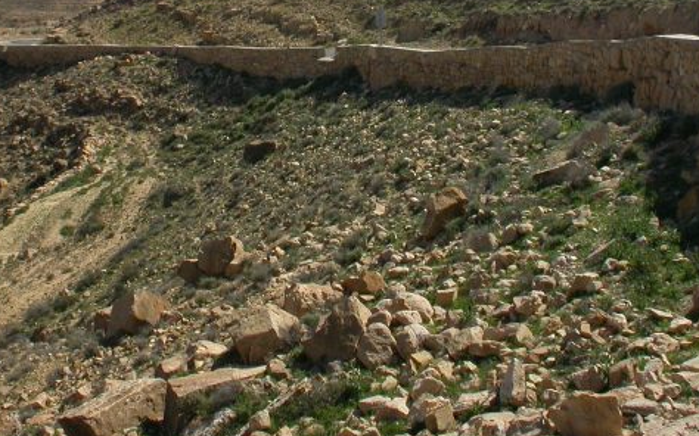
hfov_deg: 30.2
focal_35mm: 68
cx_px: 314
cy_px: 22
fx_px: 1295
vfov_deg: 18.7
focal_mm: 7.85
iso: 100
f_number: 6
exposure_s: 1/178
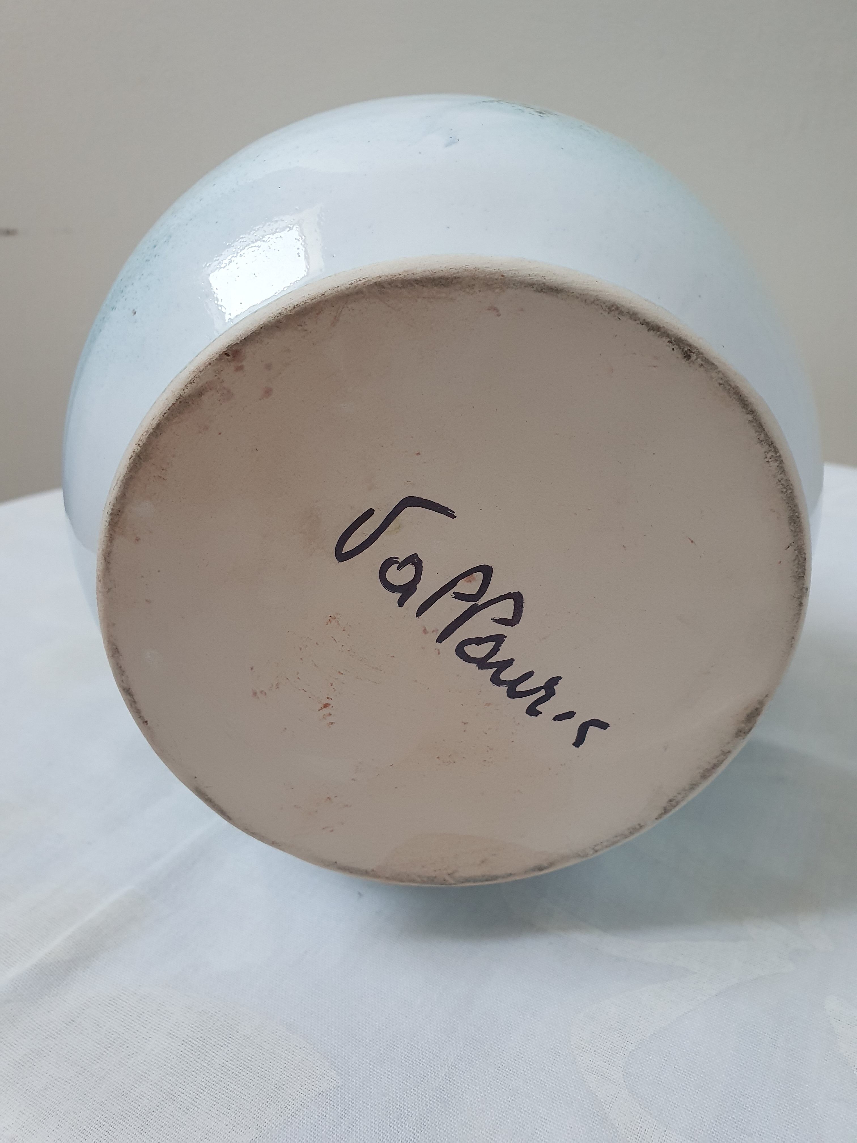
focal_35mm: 26
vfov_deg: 67.3
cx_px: 428
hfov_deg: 53.1
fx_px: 858
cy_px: 572
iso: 400
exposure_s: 1/50
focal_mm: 4.32
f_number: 2.4
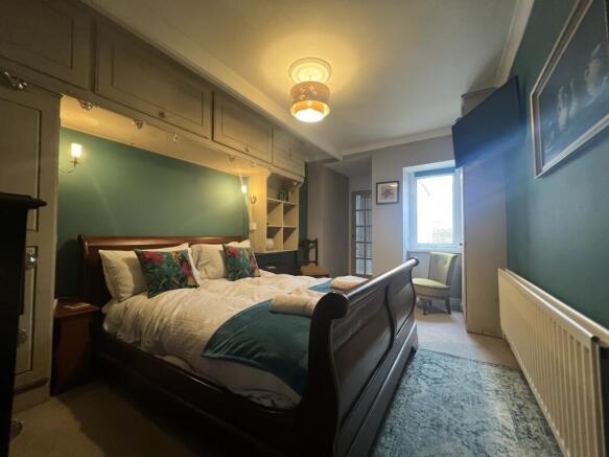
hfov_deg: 106.2
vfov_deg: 89.9
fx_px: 229
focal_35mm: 13
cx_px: 304
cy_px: 228
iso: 400
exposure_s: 1/50
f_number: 1.8
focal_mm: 1.57
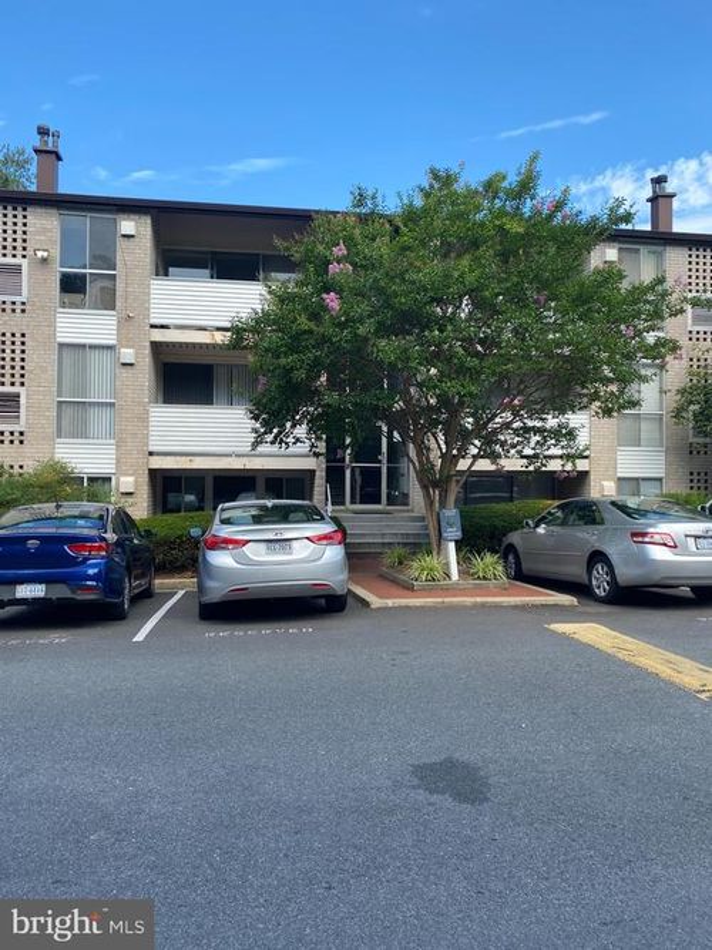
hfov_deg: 53.0
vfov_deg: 67.3
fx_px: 713
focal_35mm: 26
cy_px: 475
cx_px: 356
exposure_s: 1/965
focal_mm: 4.25
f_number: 1.8
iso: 32
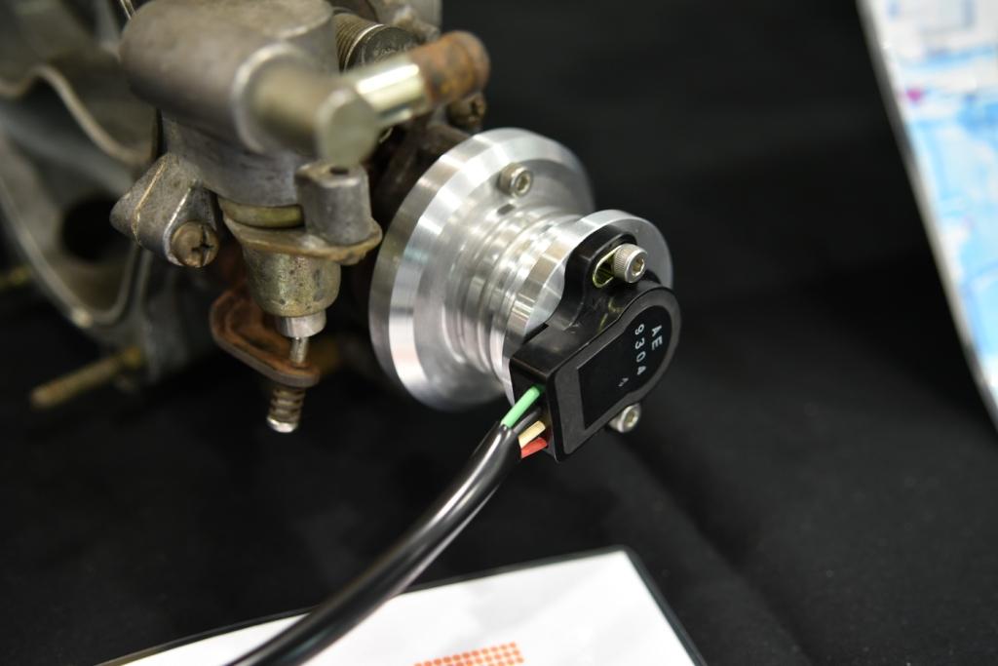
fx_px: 1248
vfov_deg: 29.9
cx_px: 499
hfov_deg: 43.6
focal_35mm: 45
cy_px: 333
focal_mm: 30
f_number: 2.8
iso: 320
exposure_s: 1/50
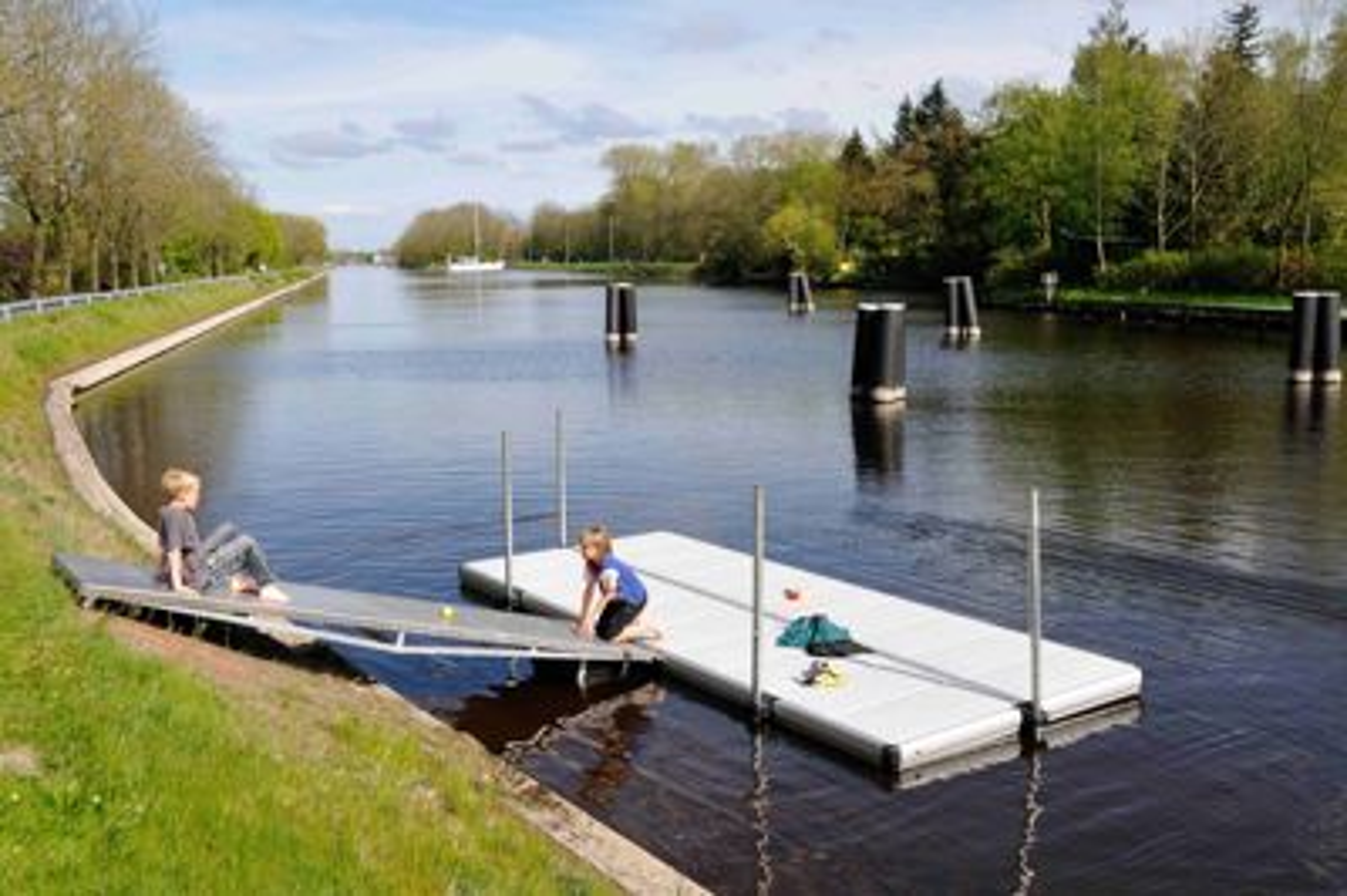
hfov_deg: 53.2
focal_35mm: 36
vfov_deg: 36.8
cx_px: 674
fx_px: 1346
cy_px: 448
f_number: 5.6
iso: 200
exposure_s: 1/800
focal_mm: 24
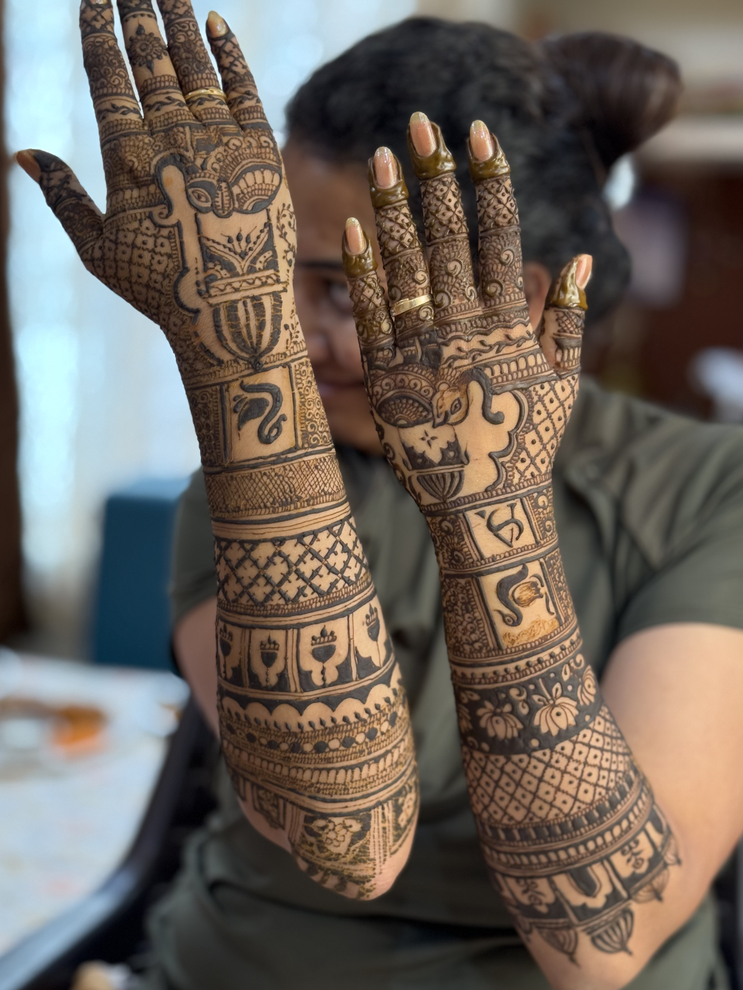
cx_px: 383
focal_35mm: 53
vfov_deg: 36.2
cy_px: 473
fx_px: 1517
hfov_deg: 27.5
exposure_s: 1/50
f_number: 1.78
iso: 250
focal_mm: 6.76
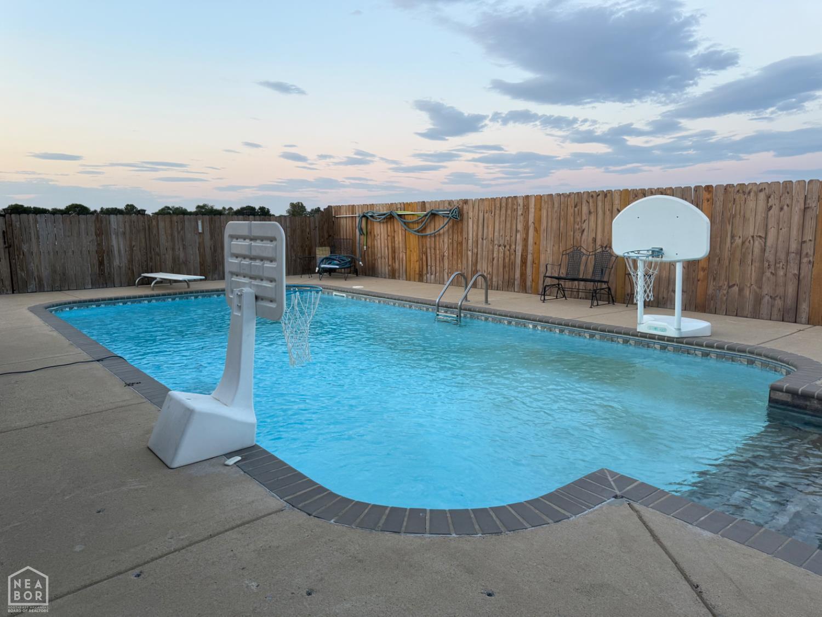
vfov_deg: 56.8
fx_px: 570
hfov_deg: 71.6
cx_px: 411
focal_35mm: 24
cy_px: 308
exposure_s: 1/121
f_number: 1.78
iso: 125
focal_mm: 6.76
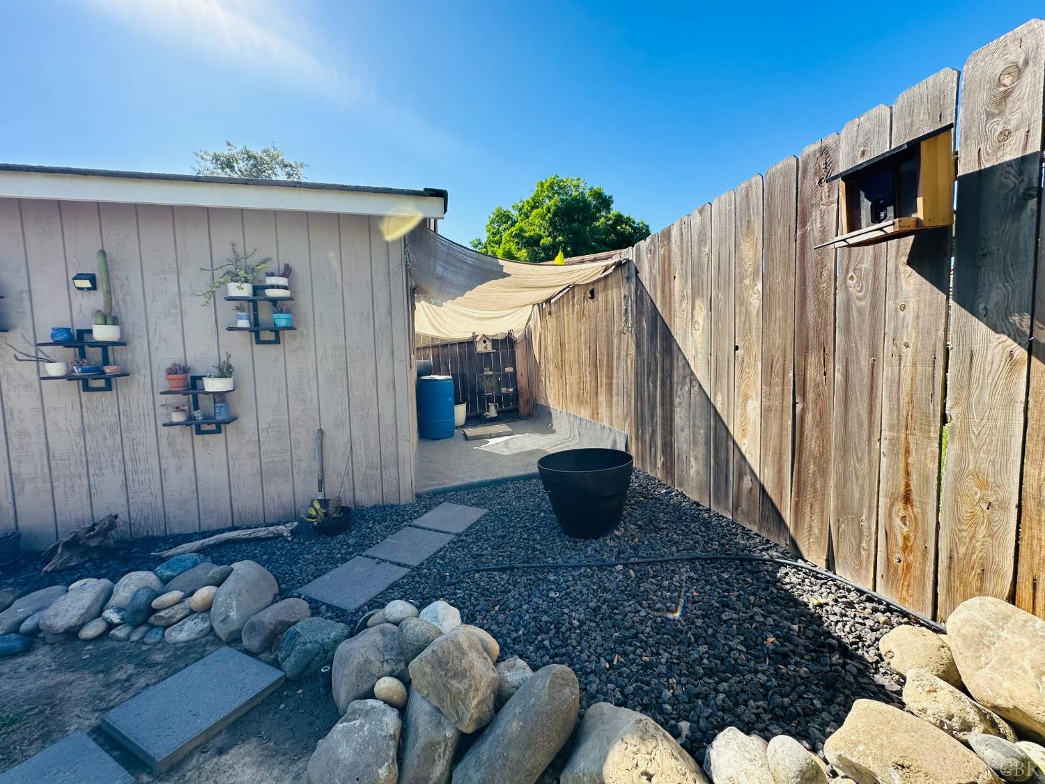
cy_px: 392
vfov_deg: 85.7
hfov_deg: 102.1
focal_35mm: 14
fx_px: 423
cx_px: 522
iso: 40
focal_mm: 2.22
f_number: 2.2
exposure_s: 1/393
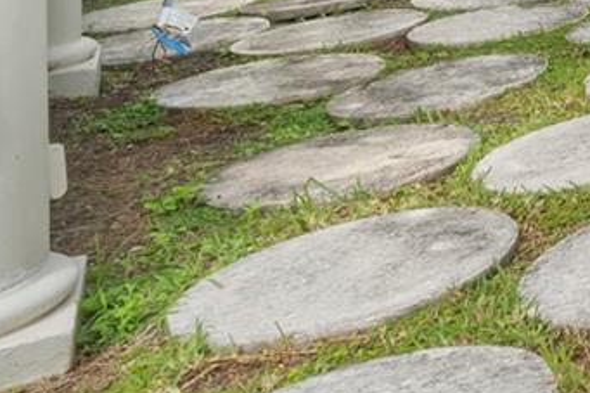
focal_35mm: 61
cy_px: -282
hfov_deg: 16.8
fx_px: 999
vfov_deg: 18.3
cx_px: 1313
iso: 500
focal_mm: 13
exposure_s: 1/250
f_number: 11
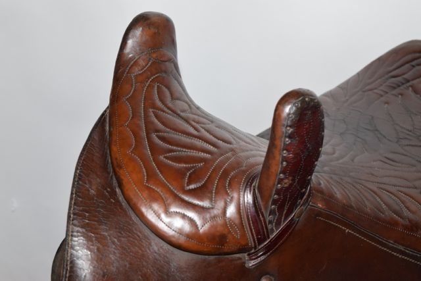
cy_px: 140
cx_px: 210
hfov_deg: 24.6
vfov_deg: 16.6
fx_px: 965
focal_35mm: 82
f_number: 5.6
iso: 800
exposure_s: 1/125
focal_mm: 55
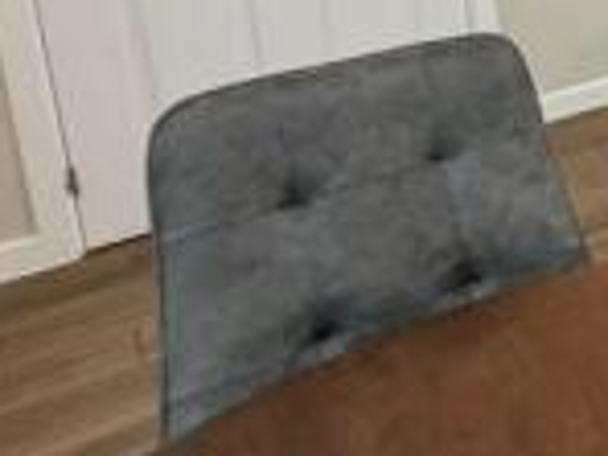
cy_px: -129
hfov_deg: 22.0
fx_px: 966
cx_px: 1087
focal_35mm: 55
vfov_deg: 23.6
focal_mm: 2.22
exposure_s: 1/80
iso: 320
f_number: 2.2
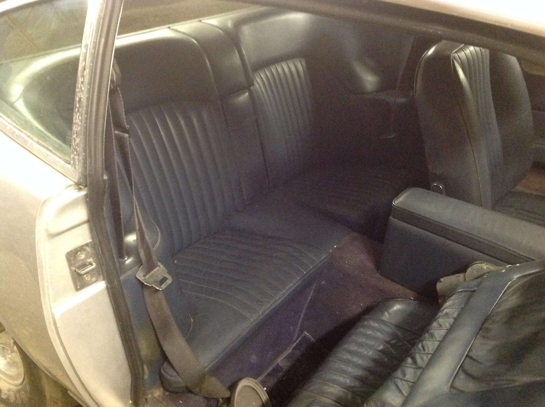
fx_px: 550
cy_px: 204
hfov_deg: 52.7
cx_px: 272
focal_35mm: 35
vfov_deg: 40.6
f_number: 2.4
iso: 800
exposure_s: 1/17
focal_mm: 4.28
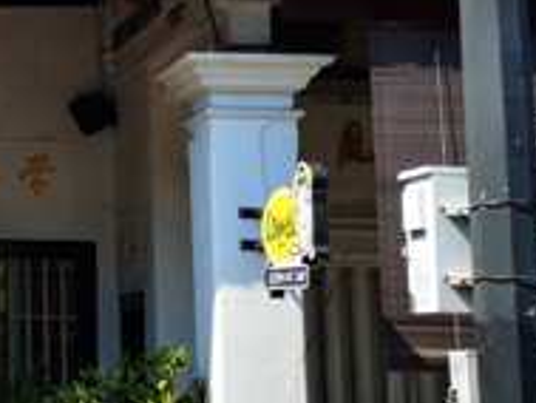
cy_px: 51
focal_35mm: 114
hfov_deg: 15.9
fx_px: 1766
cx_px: -261
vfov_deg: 12.9
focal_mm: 3.95
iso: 50
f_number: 1.8
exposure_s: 1/1764
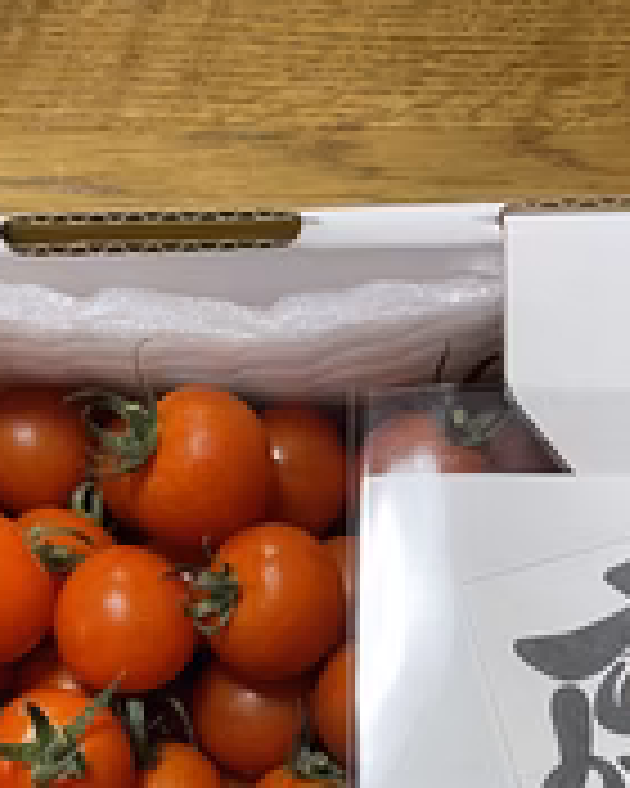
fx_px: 1352
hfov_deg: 26.0
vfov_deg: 29.2
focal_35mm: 58
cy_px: 878
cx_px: 184
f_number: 1.6
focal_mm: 4.2
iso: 125
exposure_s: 1/74
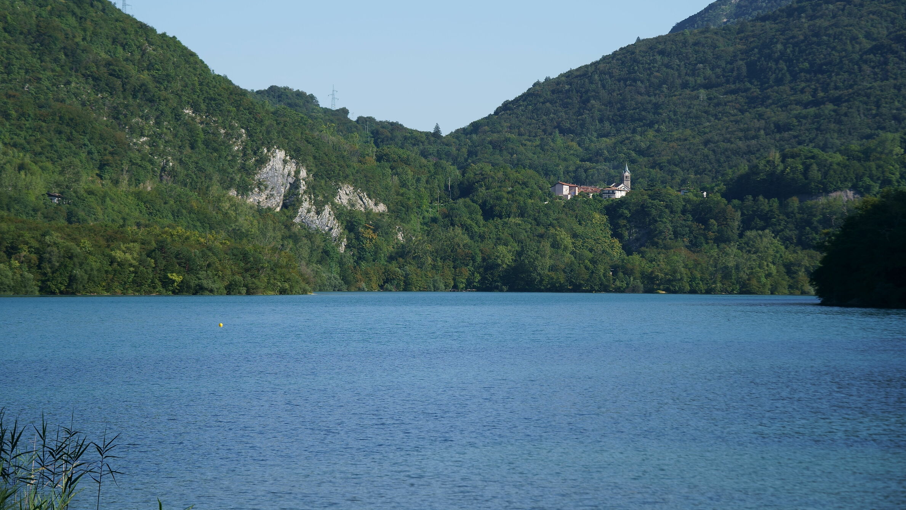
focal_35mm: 111
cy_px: 237
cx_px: 451
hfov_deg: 19.3
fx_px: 2667
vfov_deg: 10.9
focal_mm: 105
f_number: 9
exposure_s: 1/320
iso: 100
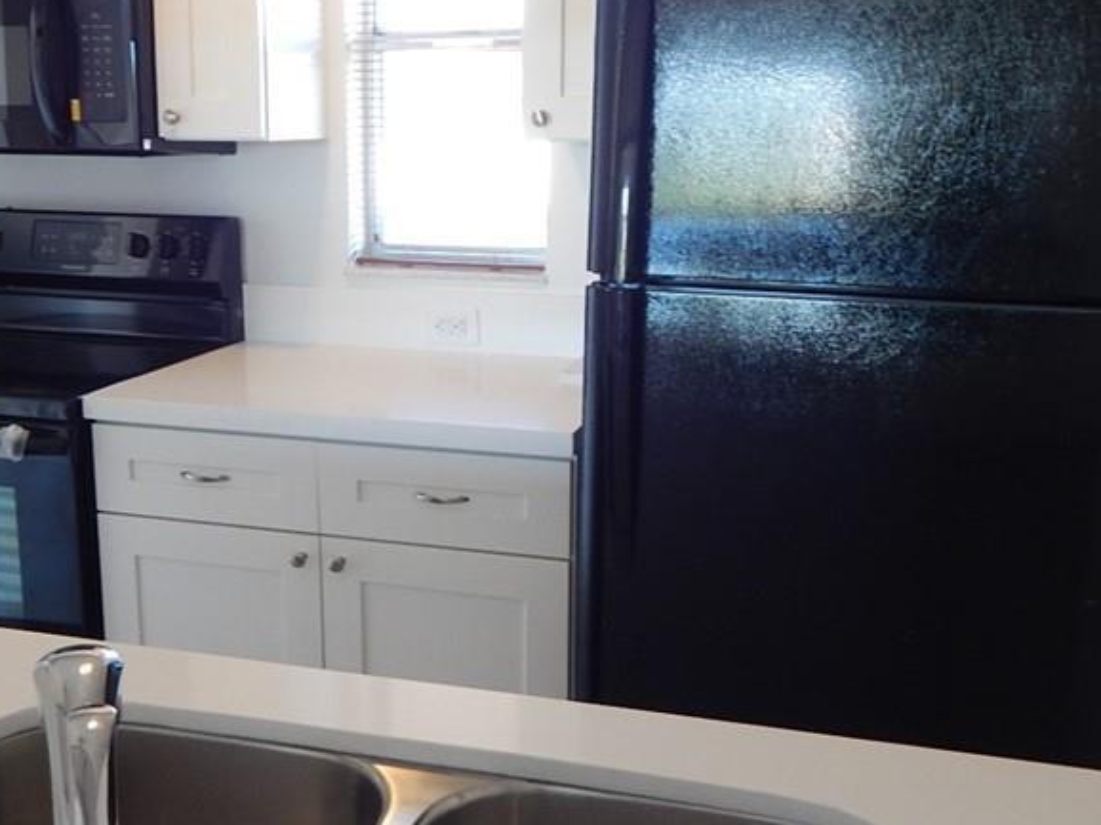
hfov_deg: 47.7
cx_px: 463
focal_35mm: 39
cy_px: 387
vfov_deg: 36.8
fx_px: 1240
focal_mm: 4
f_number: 3
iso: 180
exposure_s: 1/30
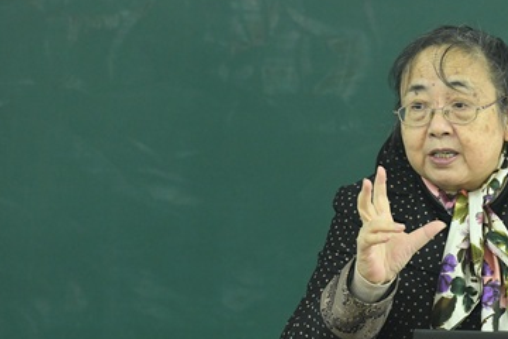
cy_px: 155
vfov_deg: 3.5
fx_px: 5489
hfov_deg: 5.3
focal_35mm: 389
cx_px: 459
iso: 4000
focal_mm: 200
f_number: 4.5
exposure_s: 1/160
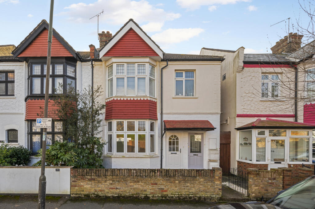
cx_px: 158
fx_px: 131
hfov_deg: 100.4
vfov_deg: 77.2
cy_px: 104
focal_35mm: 15
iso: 200
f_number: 8
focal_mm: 15
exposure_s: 1/100
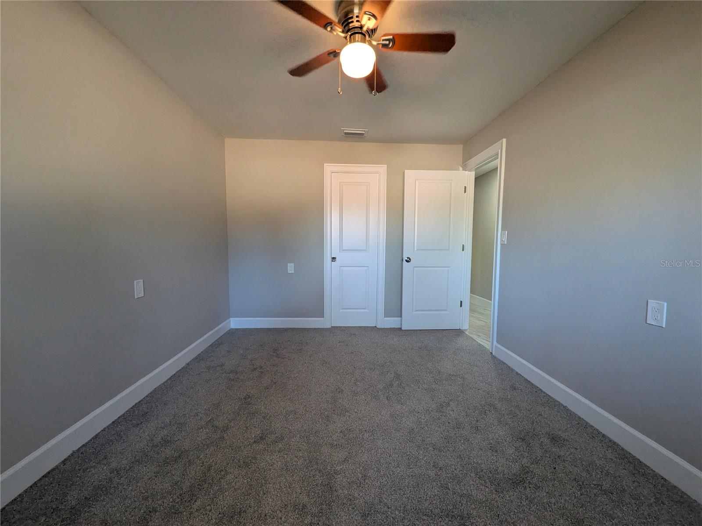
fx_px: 284
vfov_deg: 85.7
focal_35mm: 14
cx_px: 351
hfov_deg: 102.1
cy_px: 263
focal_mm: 1.85
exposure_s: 1/120
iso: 147
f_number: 2.2
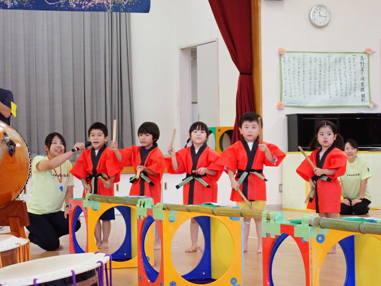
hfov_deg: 18.7
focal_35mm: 105
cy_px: 149
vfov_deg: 14.1
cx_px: 199
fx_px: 1156
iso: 640
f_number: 4.9
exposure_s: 1/100
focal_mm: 18
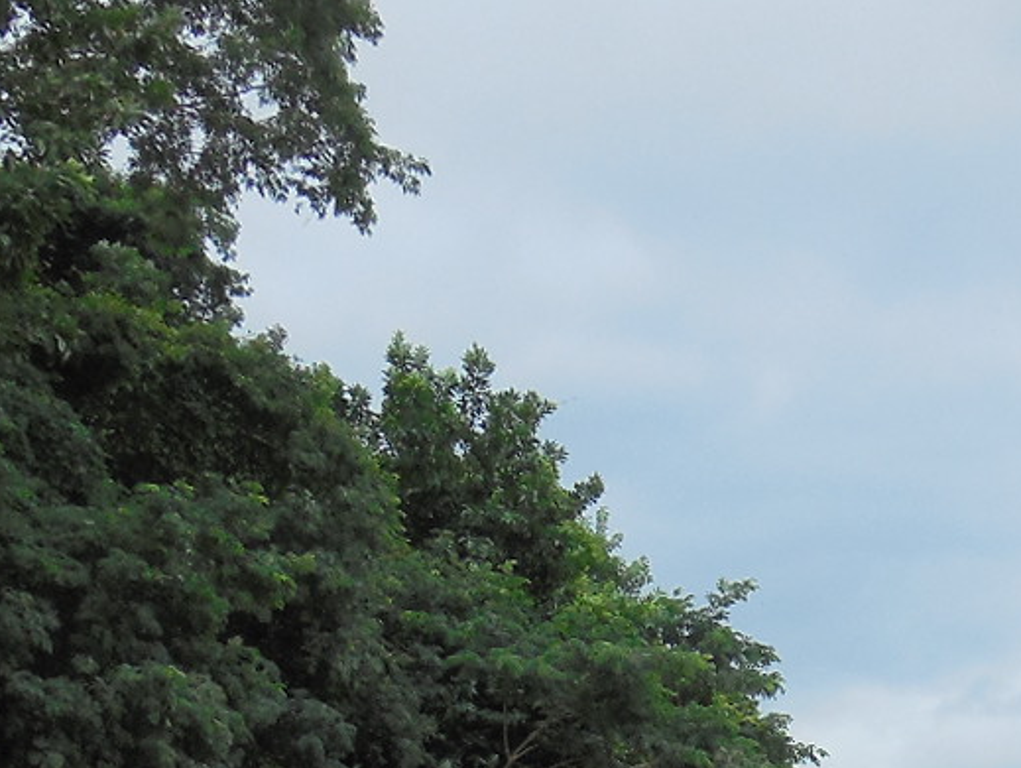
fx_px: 2273
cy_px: 1054
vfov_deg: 17.7
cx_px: 1047
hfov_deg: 24.1
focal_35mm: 77
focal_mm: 4.5
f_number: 3.1
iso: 125
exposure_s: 1/1600
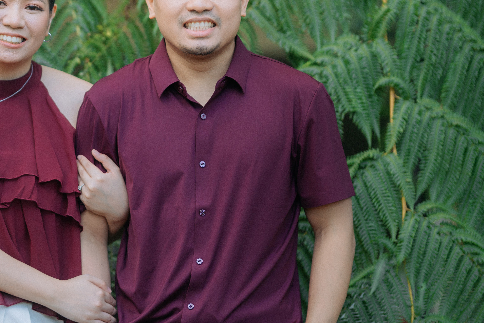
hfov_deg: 10.3
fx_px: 2689
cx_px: 84
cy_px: 114
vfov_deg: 6.9
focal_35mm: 200
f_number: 1.4
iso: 200
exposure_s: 1/500
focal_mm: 105
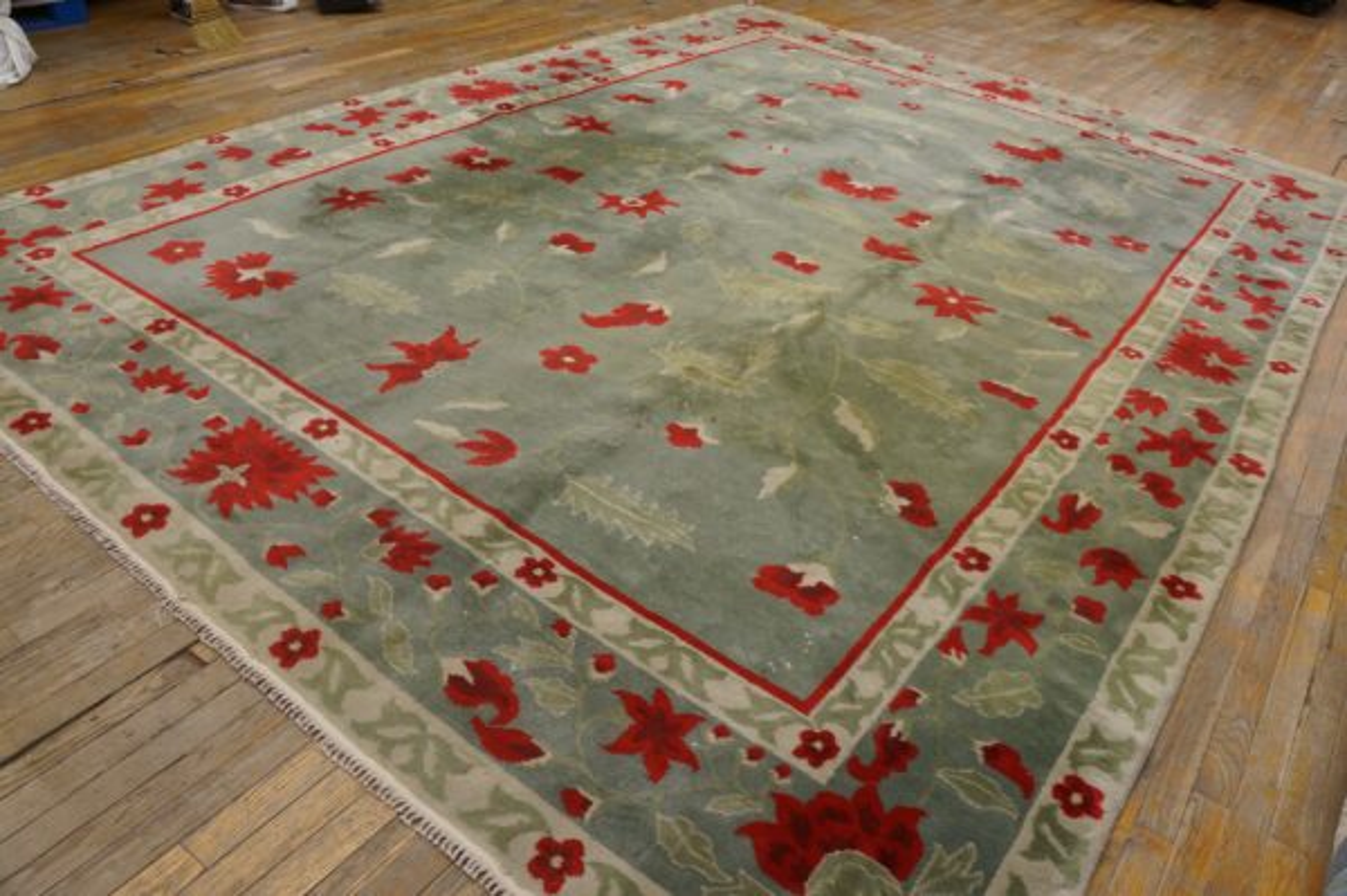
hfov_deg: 67.4
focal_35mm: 27
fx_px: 1009
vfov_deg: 47.9
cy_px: 448
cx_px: 674
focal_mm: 18
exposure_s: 1/80
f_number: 4
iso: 800
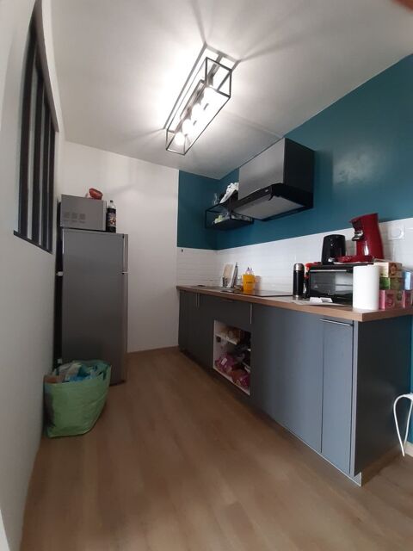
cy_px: 276
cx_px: 206
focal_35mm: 13
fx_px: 207
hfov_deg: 89.9
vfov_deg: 106.2
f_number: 2.2
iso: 160
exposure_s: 1/50
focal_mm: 1.13
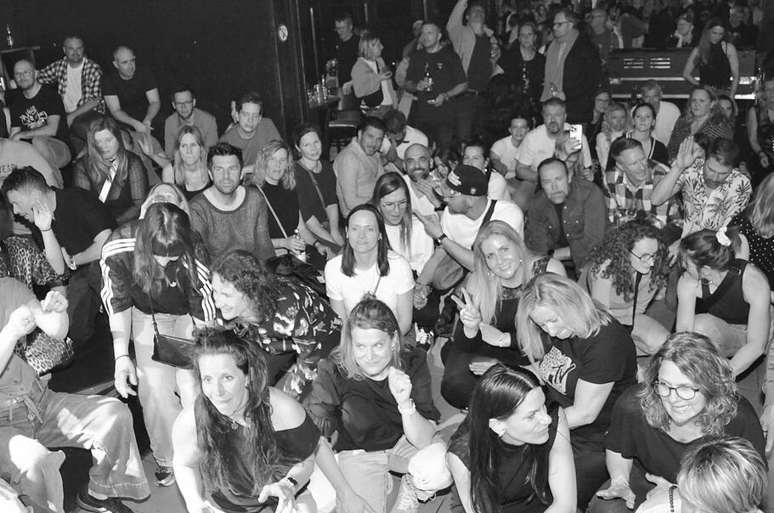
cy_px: 223
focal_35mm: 32
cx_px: 350
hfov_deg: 58.7
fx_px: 687
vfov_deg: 40.9
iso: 3200
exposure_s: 1/40
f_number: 5.6
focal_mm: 18
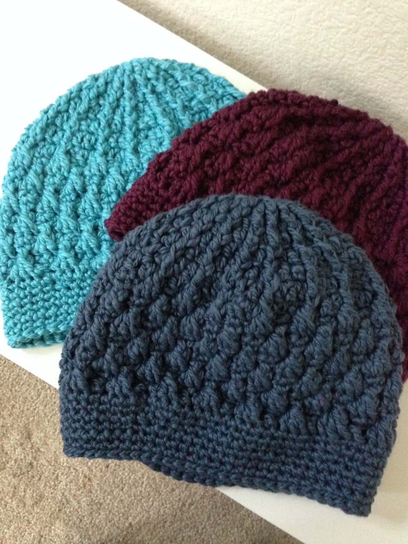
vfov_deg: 55.3
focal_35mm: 33
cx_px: 204
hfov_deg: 43.0
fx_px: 519
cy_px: 272
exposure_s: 1/15
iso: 800
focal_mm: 4.12
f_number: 2.4
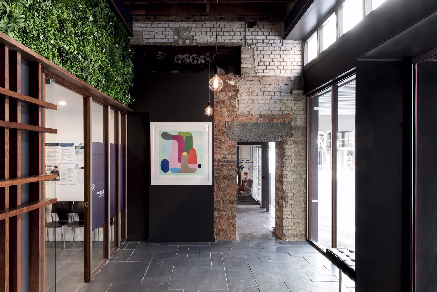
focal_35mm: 24
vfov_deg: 53.2
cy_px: 146
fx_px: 291
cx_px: 218
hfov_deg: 73.7
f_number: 16
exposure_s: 5
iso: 100
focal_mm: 24
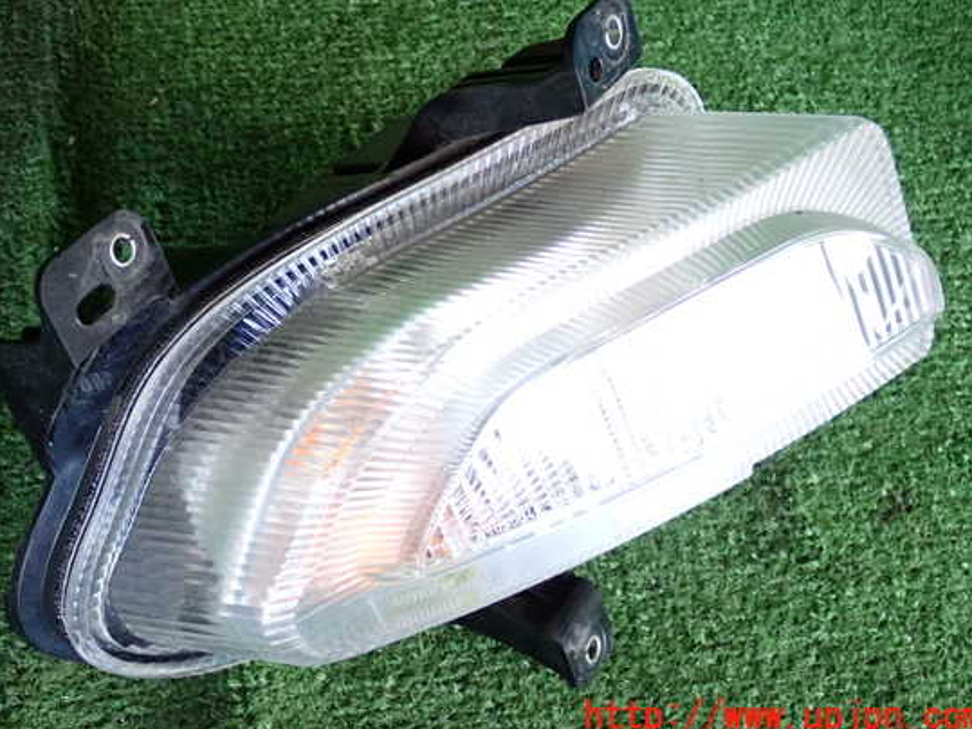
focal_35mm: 49
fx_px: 1376
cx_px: 451
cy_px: 334
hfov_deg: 38.9
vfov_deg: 29.7
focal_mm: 7.84
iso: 1000
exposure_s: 1/125
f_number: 2.9
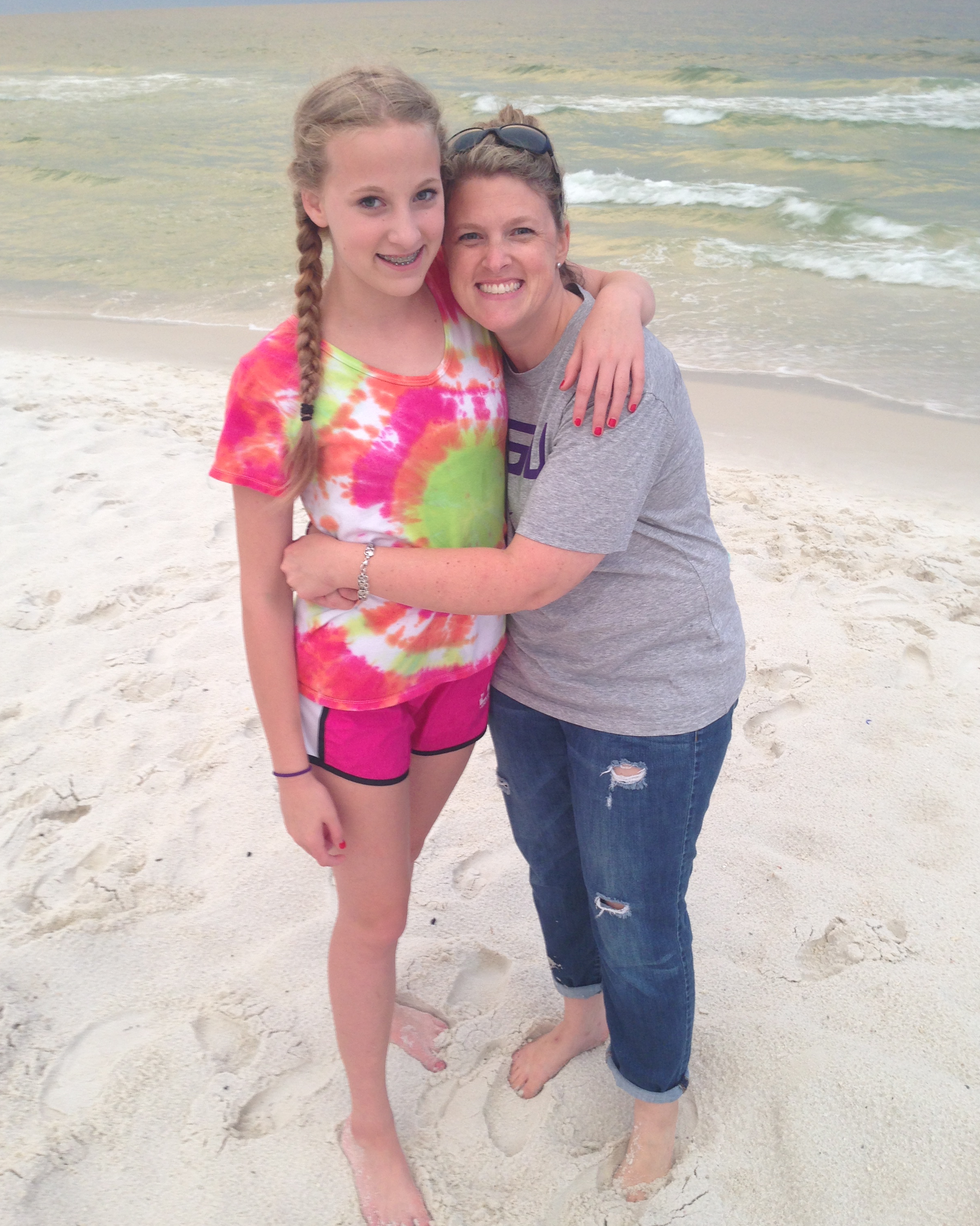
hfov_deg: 42.2
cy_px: 628
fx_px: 1269
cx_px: 495
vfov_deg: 51.5
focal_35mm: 35
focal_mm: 4.12
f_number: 2.4
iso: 50
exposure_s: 1/24
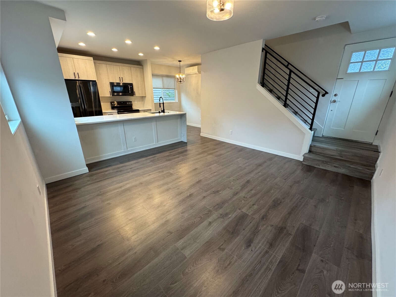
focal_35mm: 14
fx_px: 160
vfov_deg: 85.7
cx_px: 198
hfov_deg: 102.1
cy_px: 148
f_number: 2.2
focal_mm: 2.22
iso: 250
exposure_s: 1/120
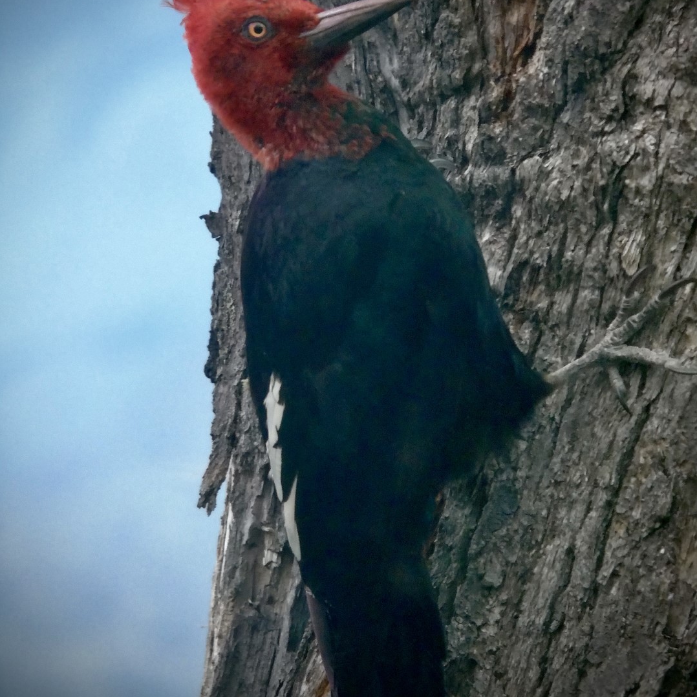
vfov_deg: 2.4
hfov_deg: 2.4
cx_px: 348
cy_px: 305
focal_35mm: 744
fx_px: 16949
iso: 800
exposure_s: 1/80
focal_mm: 112
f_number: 5.8
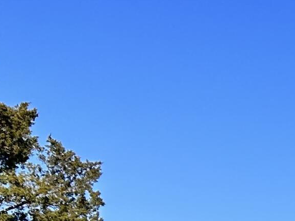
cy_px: 532
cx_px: 709
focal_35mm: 135
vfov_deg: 9.7
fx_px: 1150
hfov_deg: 11.9
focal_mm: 5.7
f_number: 1.5
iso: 50
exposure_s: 1/4630
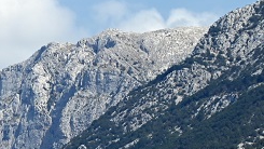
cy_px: 254
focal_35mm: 455
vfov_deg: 2.7
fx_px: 3186
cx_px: -284
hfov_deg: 4.7
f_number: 6.3
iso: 100
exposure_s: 1/640
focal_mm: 82
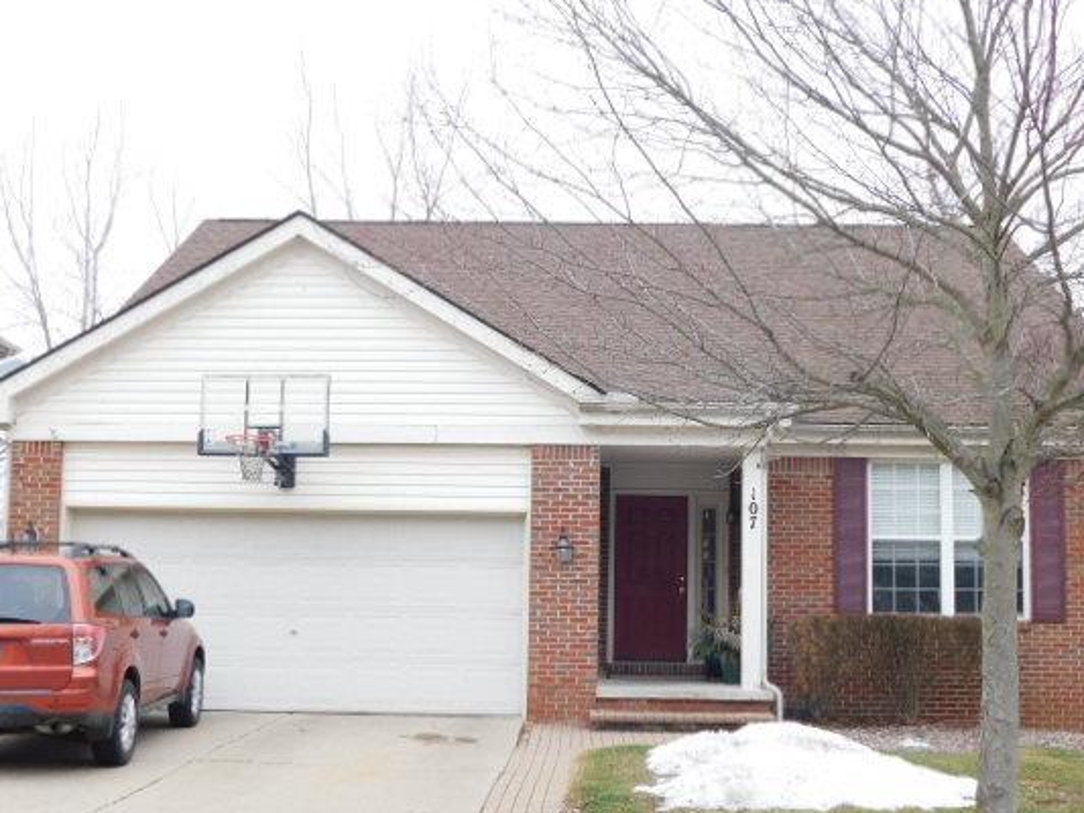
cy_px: 457
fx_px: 1503
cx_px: 569
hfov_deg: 39.6
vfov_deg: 30.2
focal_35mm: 48
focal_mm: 7.1
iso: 125
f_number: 3.6
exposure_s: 1/160
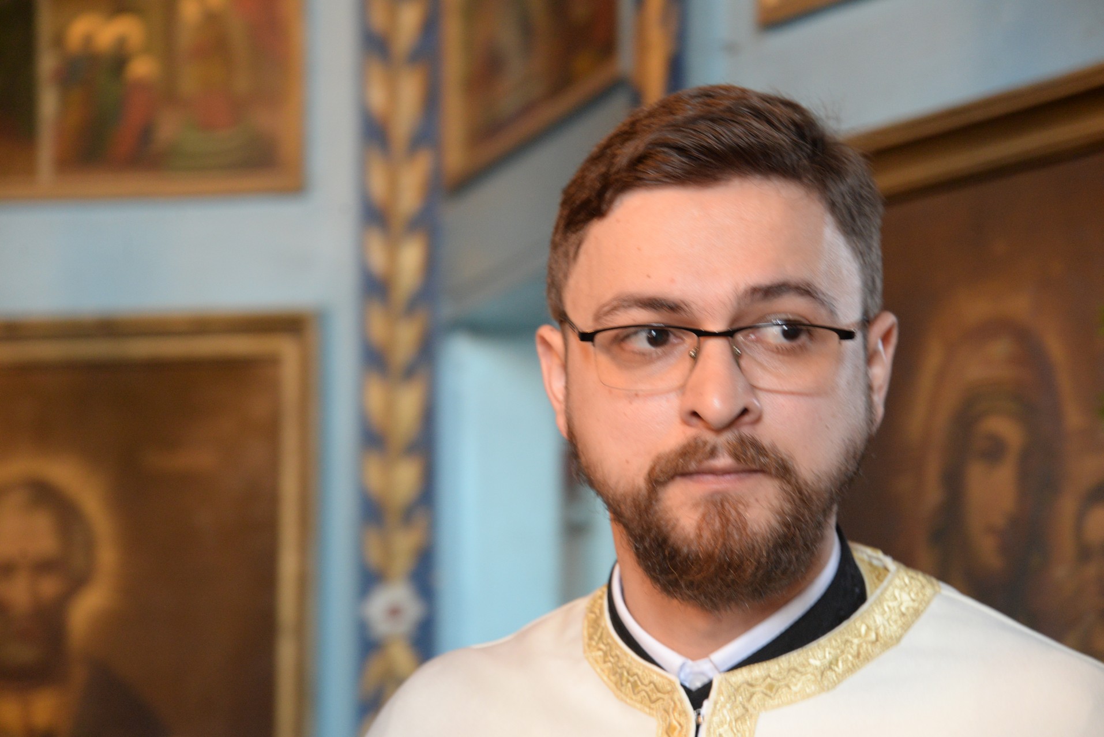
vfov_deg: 10.2
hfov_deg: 15.2
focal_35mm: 135
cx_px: 552
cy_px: 368
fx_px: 4142
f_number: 5.6
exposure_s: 1/30
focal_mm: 135
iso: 2500
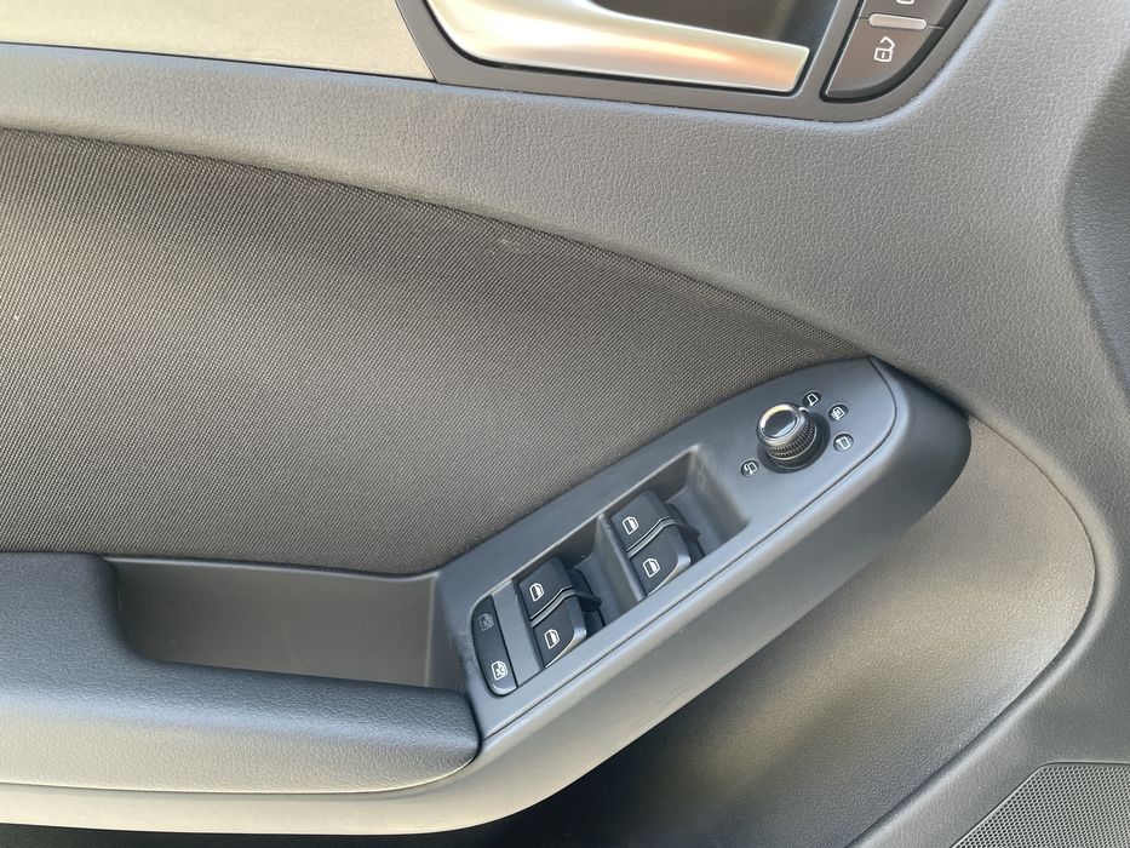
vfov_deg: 53.1
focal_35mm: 26
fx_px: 849
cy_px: 424
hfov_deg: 67.3
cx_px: 565
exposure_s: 1/121
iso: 125
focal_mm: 4.2
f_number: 1.6
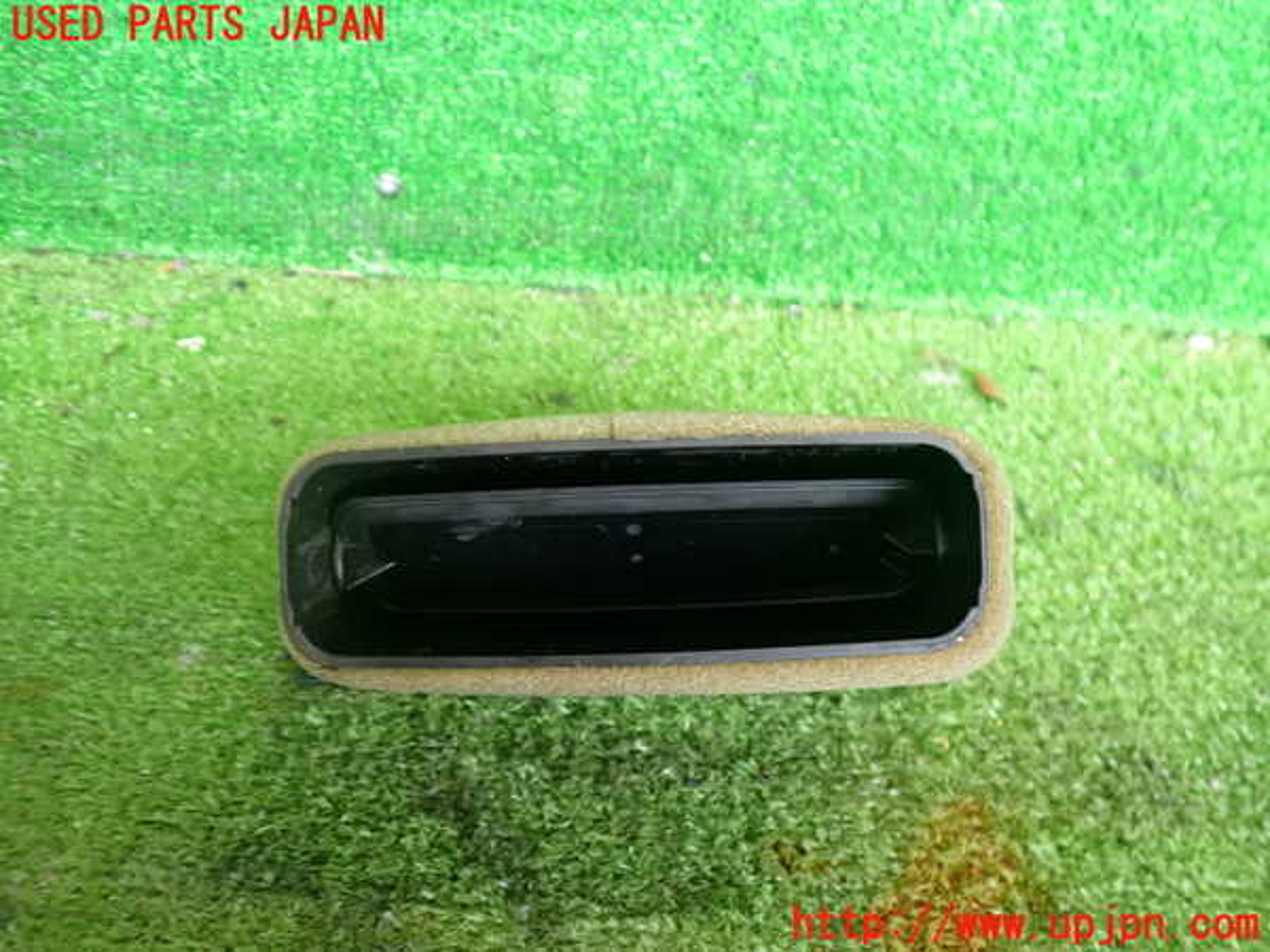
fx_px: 1101
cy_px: 476
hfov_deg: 60.0
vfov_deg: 46.8
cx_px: 635
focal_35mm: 30
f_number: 2.3
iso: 250
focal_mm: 5.4
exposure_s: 1/30
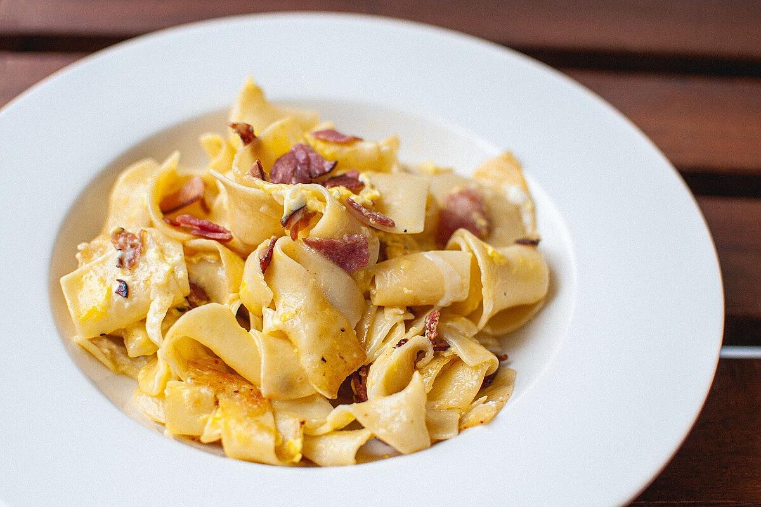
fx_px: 1110
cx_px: 380
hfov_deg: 37.9
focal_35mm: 52
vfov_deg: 25.8
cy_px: 254
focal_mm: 35
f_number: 2.5
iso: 125
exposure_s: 1/320
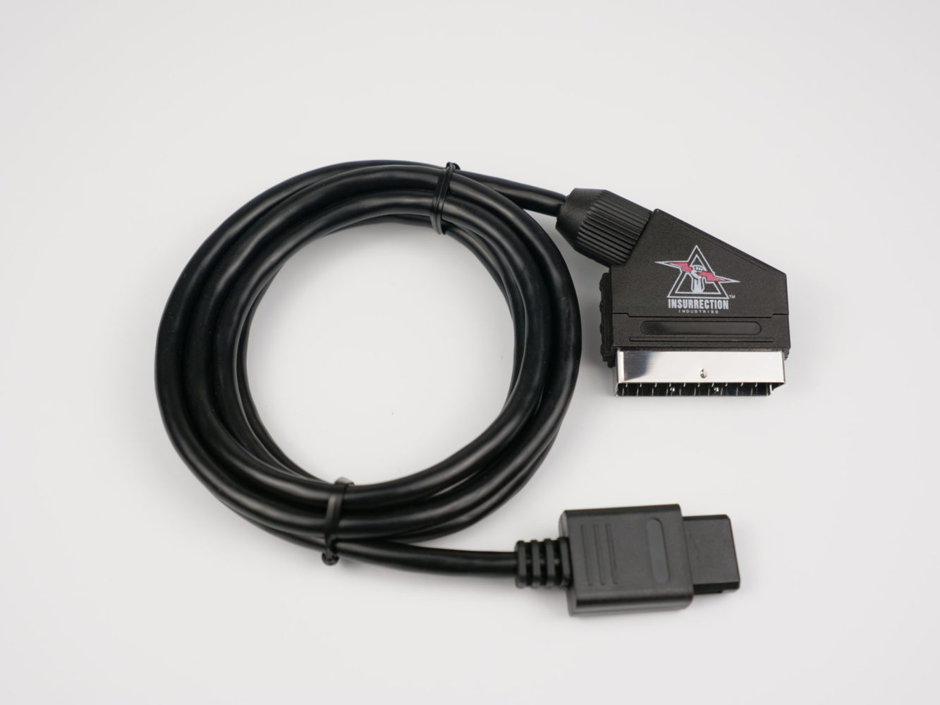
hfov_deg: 36.8
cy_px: 352
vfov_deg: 28.0
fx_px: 1412
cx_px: 470
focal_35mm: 52
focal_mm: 26
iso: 200
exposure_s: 1/160
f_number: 3.2
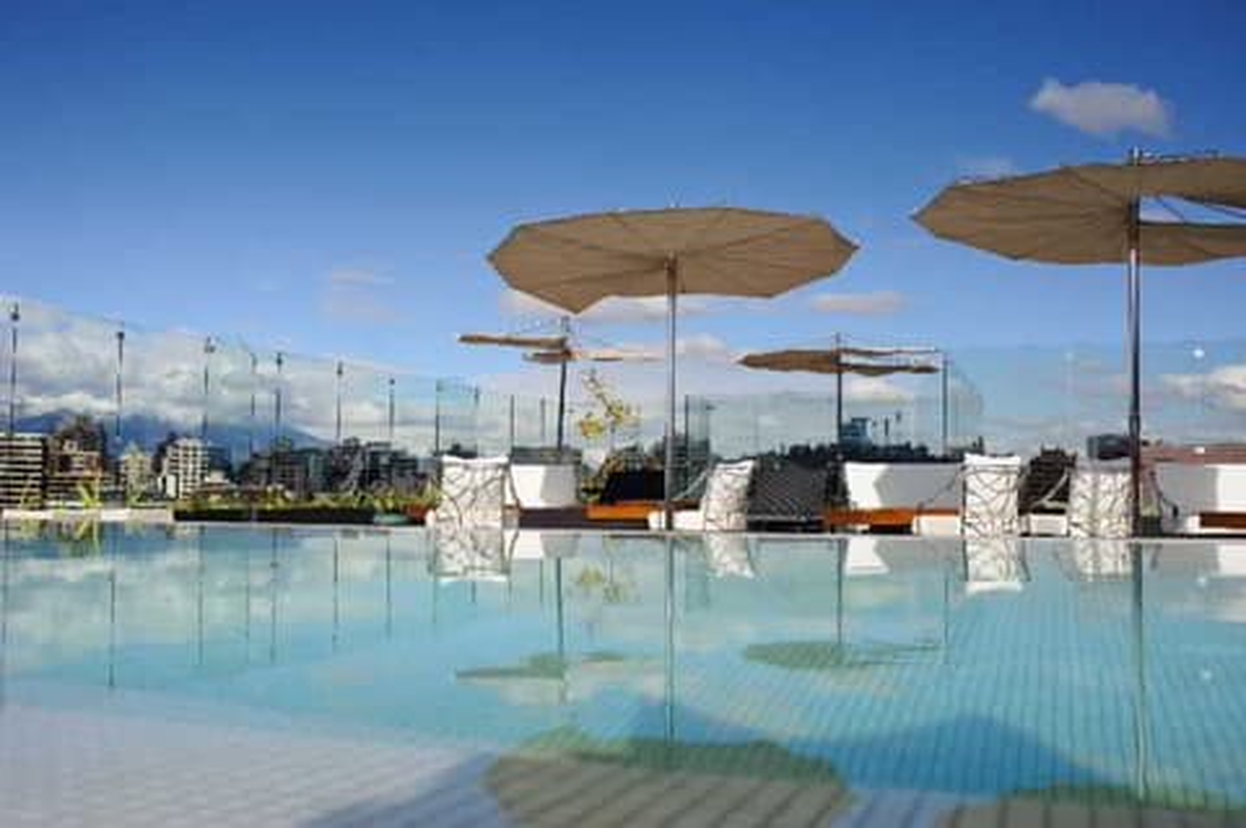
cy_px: 414
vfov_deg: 37.8
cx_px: 623
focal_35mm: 35
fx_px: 1210
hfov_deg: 54.5
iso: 200
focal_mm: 35
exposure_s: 1/1600
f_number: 5.6
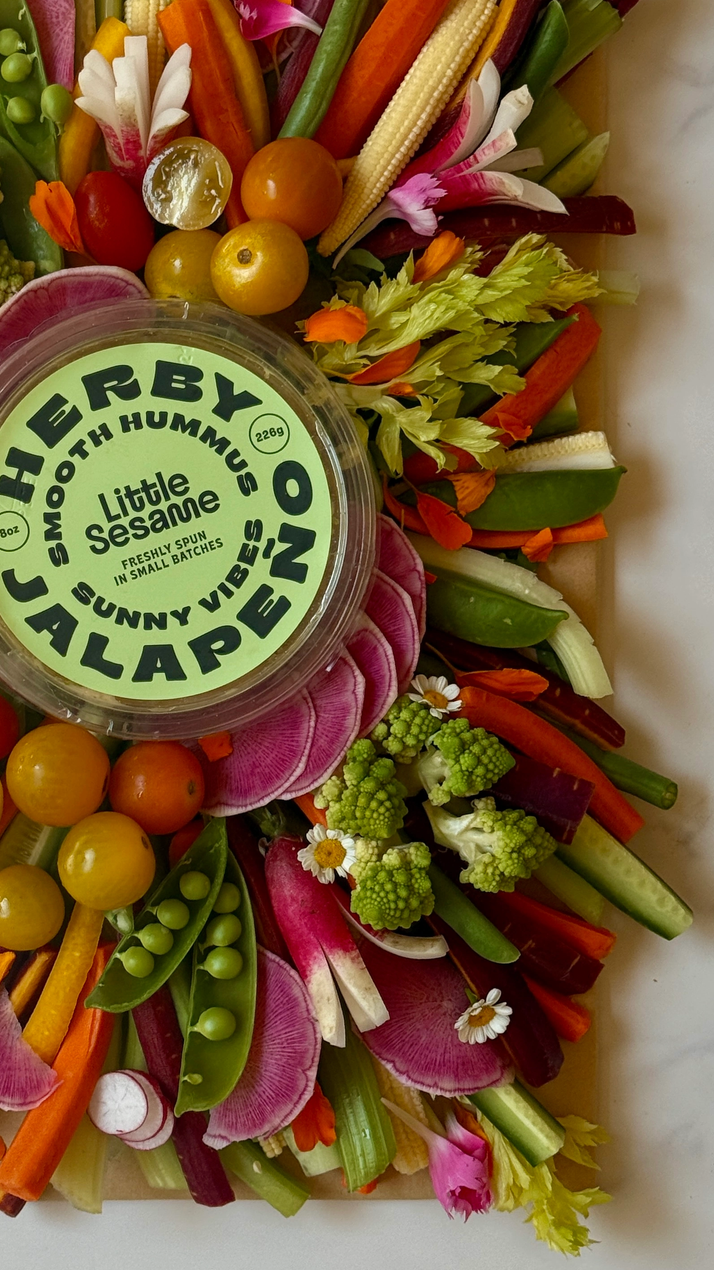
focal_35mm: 64
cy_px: 560
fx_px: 2154
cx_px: 152
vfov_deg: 32.8
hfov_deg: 18.7
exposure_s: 1/413
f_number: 1.78
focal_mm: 6.76
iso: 64
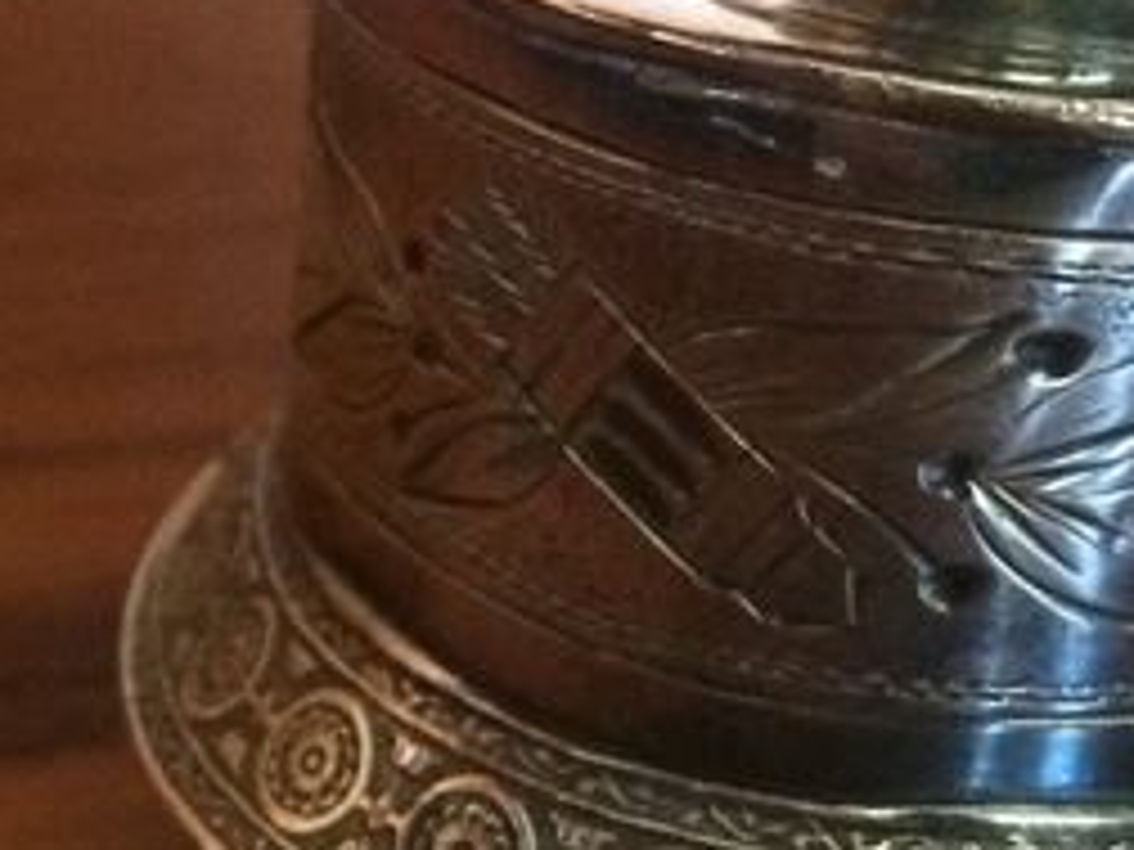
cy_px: 236
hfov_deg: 18.3
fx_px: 3505
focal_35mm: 107
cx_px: 423
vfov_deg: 13.8
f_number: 2.2
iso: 320
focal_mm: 4.12
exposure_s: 1/15
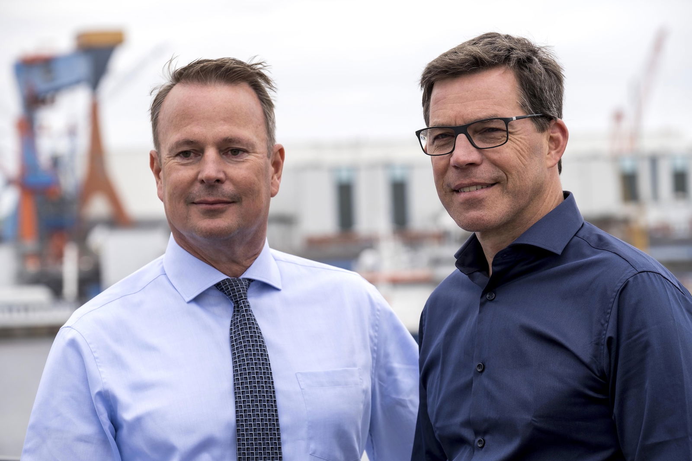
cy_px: 230
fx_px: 3190
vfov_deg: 8.3
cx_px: 346
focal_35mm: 166
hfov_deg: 12.4
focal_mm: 110.6
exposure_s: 1/150
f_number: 5.6
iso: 200
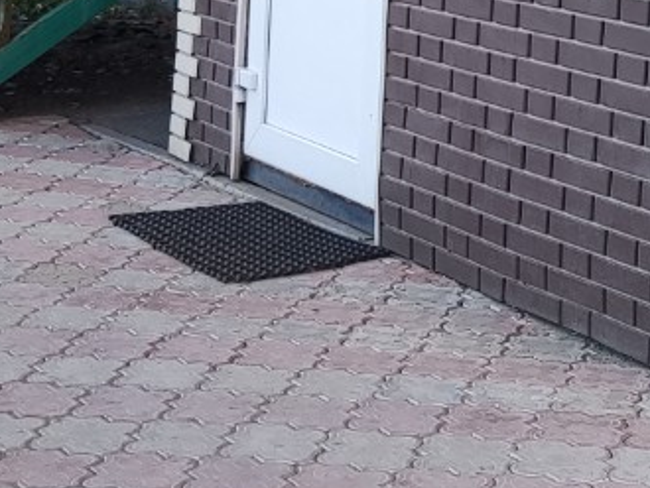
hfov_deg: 18.4
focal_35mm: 101
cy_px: -177
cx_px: 775
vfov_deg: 14.0
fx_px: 1898
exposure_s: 1/143
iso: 50
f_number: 1.79
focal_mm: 4.71
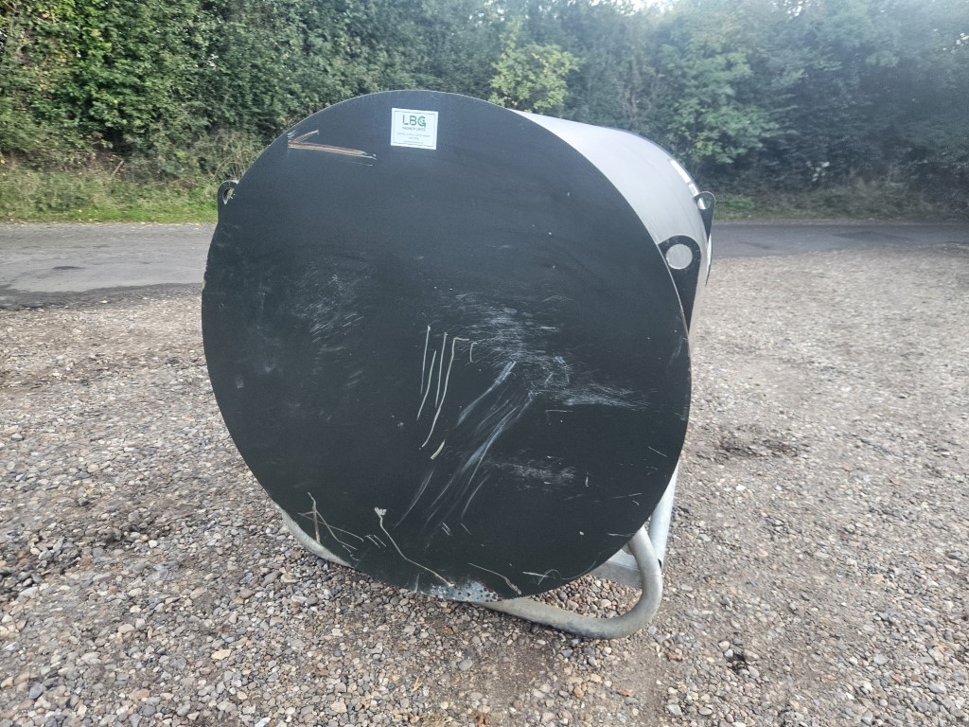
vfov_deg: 58.9
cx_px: 484
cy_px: 364
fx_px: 644
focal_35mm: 23
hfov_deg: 73.9
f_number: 1.8
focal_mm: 5.4
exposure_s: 1/100
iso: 320
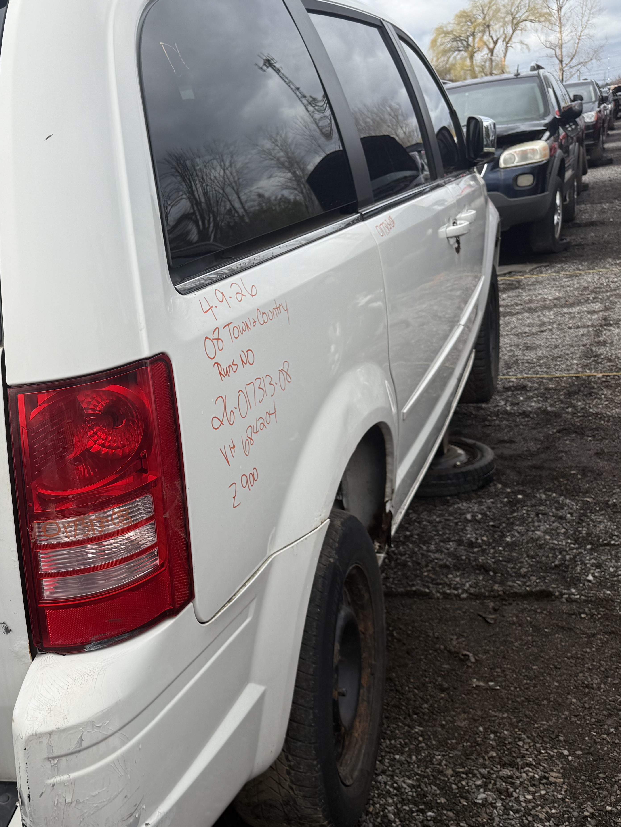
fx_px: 885
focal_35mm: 37
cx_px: 48
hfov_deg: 36.0
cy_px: 441
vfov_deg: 50.1
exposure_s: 1/2000
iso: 80
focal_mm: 6.76
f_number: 1.78
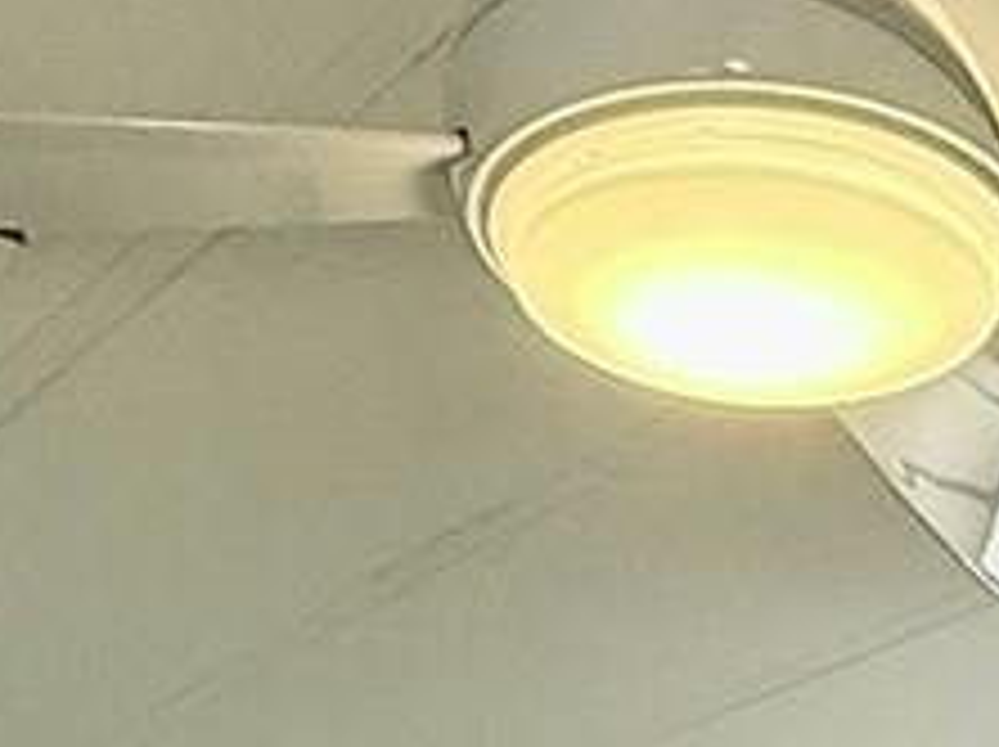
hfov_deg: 19.0
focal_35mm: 101
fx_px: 2912
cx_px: 976
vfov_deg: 11.6
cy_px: 1868
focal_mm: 2.22
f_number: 2.2
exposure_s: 1/120
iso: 160
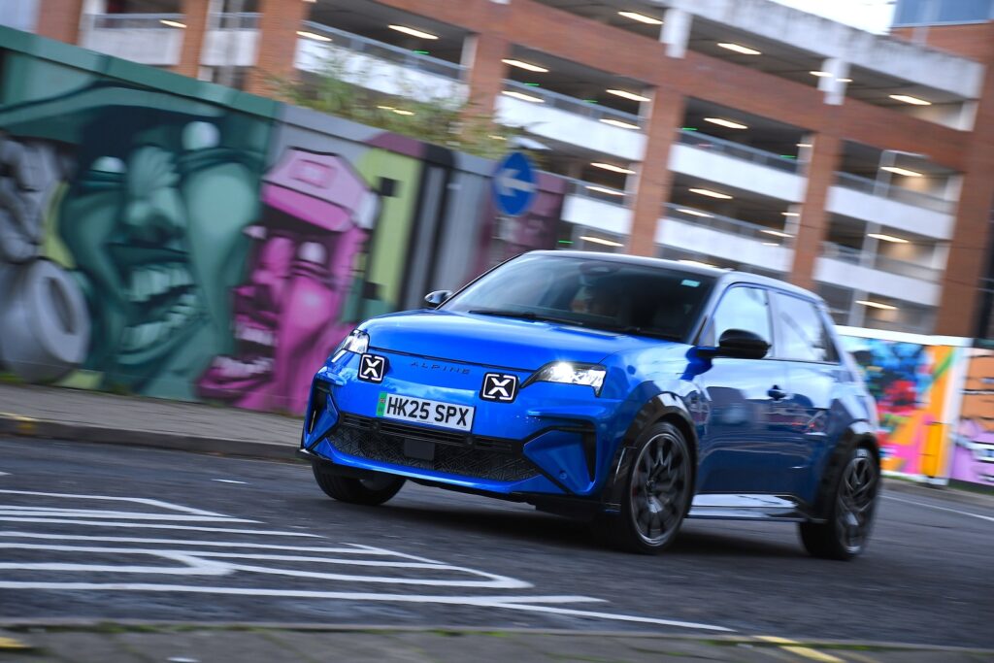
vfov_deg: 16.3
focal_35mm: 84
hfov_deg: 24.2
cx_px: 497
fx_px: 2320
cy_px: 332
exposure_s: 1/80
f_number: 5
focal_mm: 56
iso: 640
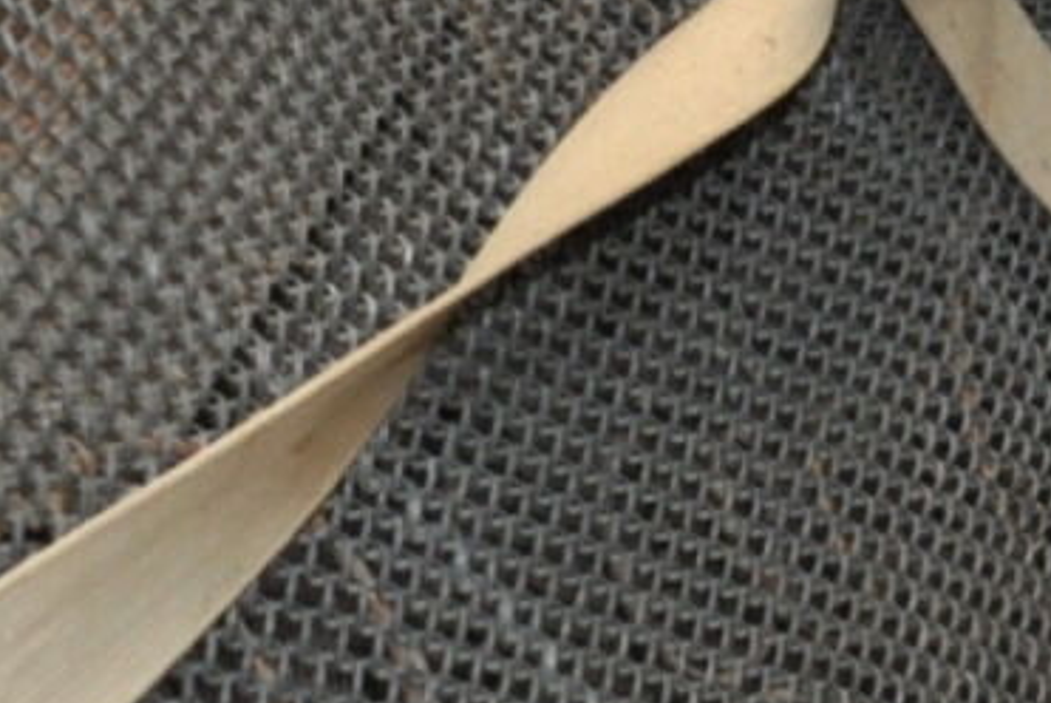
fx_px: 5054
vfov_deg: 7.9
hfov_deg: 11.9
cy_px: 850
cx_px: 720
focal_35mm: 173
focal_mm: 20
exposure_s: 1/60
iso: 800
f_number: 3.8
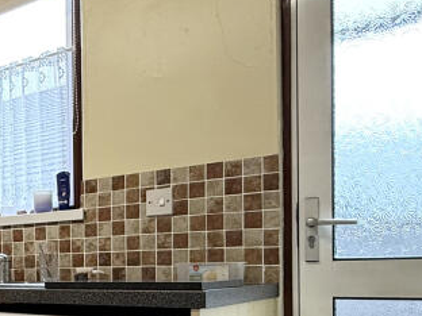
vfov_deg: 30.2
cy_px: 282
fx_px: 561
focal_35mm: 46
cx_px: -38
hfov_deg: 35.5
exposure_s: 1/100
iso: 100
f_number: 2.2
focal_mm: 2.22
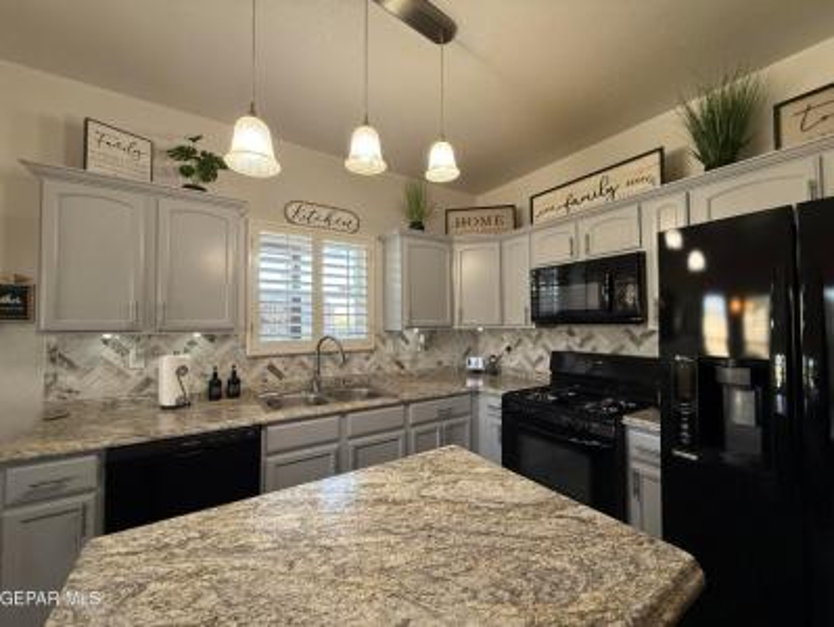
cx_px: 417
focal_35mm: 14
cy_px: 314
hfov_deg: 102.0
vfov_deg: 85.8
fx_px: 338
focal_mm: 2.22
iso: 320
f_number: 2.2
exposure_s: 1/120
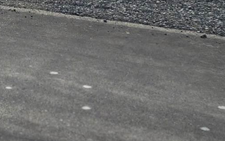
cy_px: -160
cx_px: -117
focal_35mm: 148
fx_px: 907
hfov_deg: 13.3
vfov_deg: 8.3
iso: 12
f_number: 1.7
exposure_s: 1/1957
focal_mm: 6.3
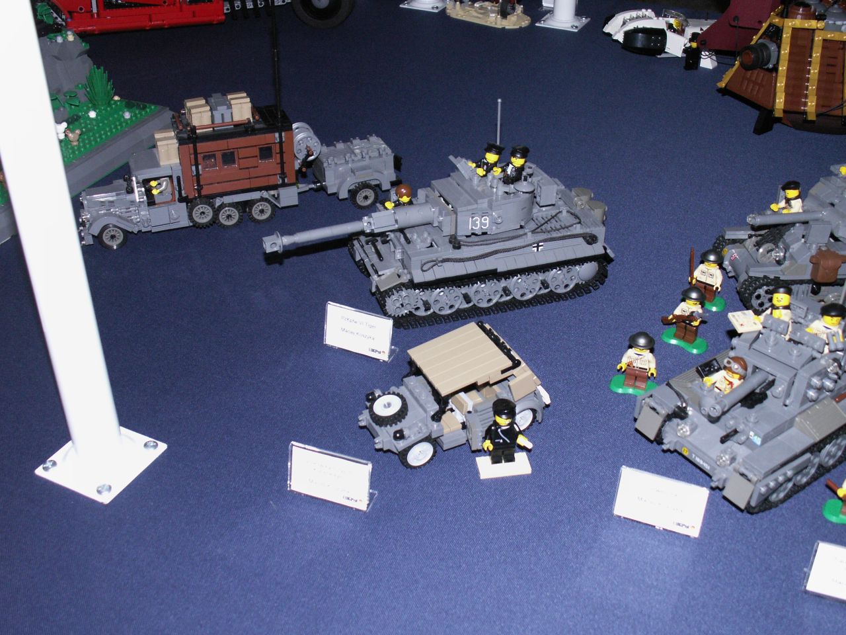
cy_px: 318
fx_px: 978
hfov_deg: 46.8
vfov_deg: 36.0
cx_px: 423
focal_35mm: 40
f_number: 2.8
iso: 160
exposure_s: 1/60
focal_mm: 6.66
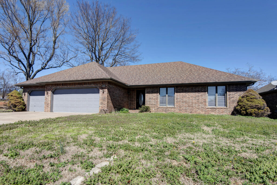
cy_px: 92
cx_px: 138
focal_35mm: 19
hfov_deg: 86.9
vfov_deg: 64.6
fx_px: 146
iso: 100
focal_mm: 19
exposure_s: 1/640
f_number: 6.3
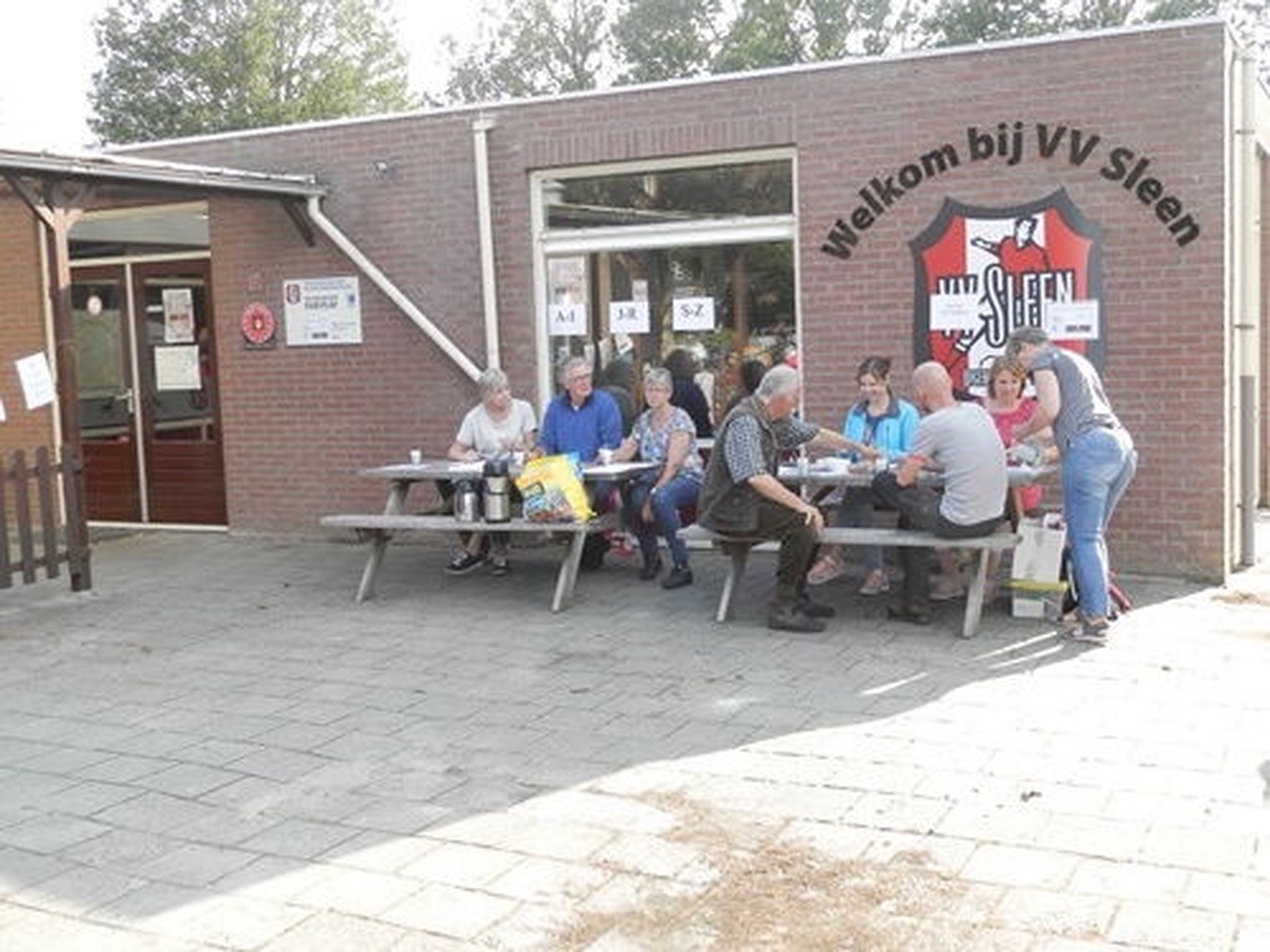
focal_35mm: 40
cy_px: 476
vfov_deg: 36.0
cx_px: 635
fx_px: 1468
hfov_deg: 46.8
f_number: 3.5
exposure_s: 1/100
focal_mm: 7.2
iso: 80
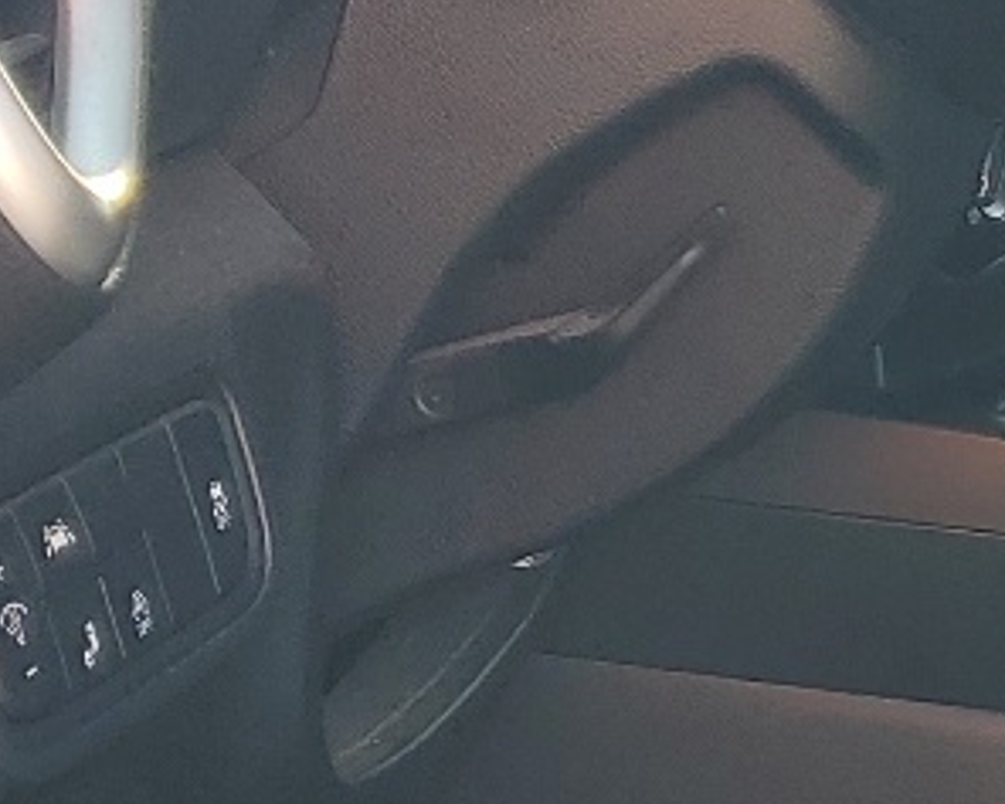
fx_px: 4076
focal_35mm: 137
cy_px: 665
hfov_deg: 13.1
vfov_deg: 11.2
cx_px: 1596
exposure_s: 1/222
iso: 50
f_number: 1.5
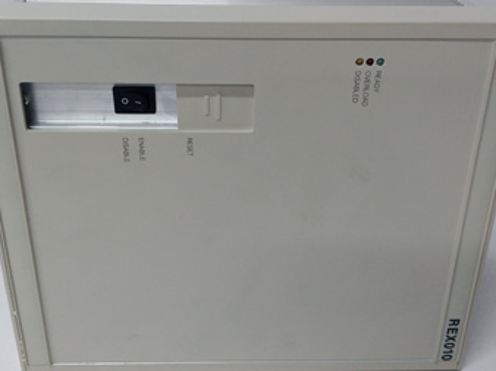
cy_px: 139
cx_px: 249
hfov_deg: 46.8
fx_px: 573
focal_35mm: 40
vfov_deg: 35.7
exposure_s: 1/33
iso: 144
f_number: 2
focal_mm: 3.79
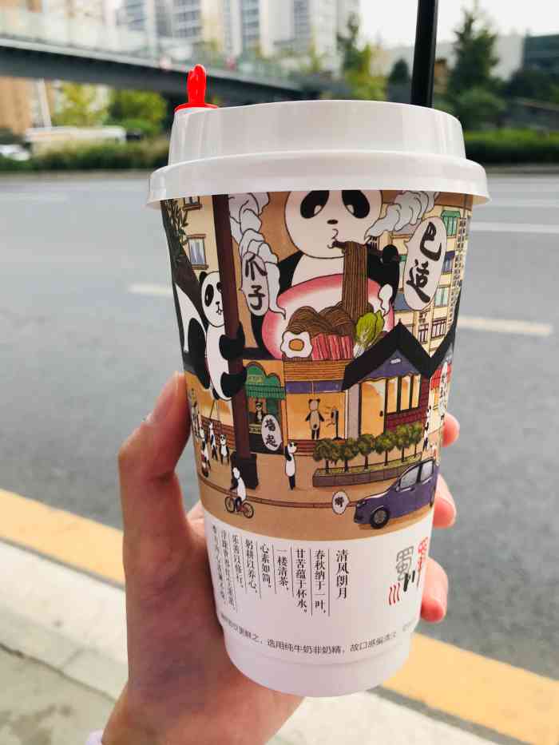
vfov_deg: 63.4
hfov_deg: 49.8
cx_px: 280
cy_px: 372
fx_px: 603
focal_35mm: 28
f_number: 1.8
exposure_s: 1/825
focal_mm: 3.99
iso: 20
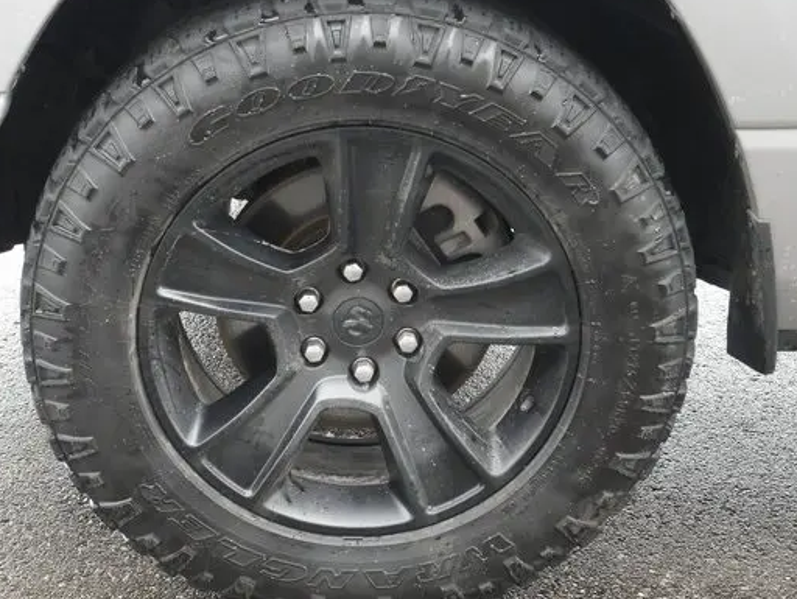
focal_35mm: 70
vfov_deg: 21.0
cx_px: 341
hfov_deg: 27.7
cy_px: 303
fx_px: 1613
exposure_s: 1/60
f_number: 10
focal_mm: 28
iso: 1600
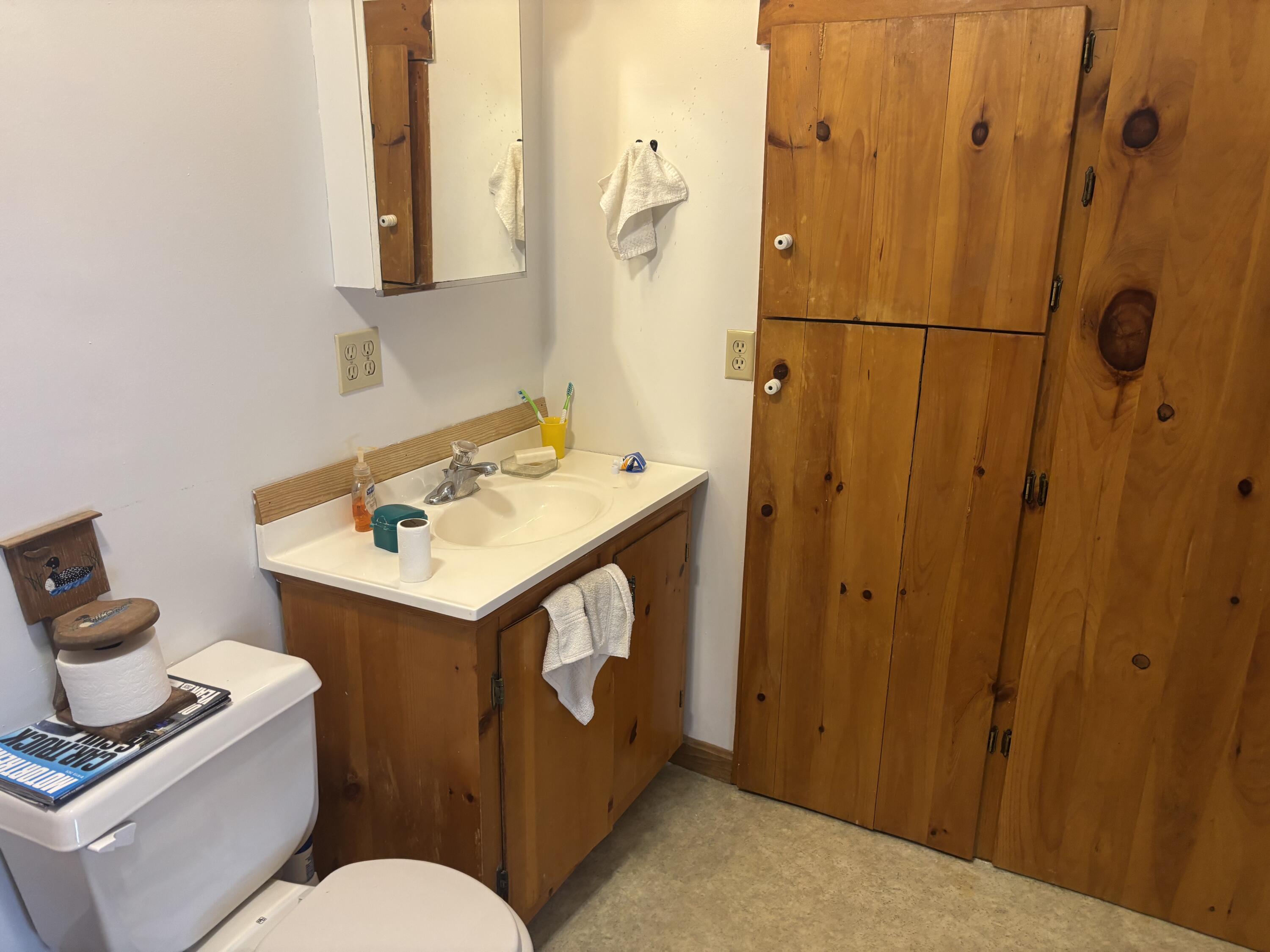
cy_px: 476
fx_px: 954
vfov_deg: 53.1
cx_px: 635
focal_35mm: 26
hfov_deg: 67.3
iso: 160
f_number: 1.6
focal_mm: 5.96
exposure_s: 1/60
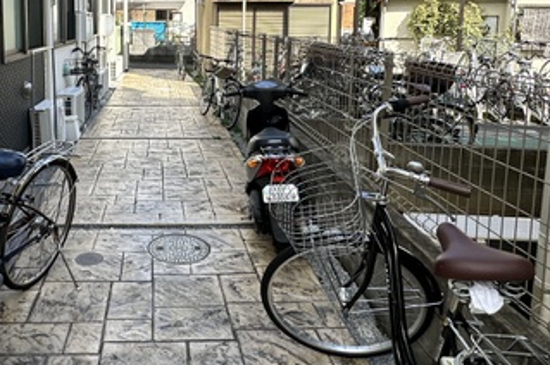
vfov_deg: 39.5
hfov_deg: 57.0
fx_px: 488
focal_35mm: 32
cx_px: 167
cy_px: 75
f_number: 2.2
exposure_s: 1/955
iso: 40
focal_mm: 2.22
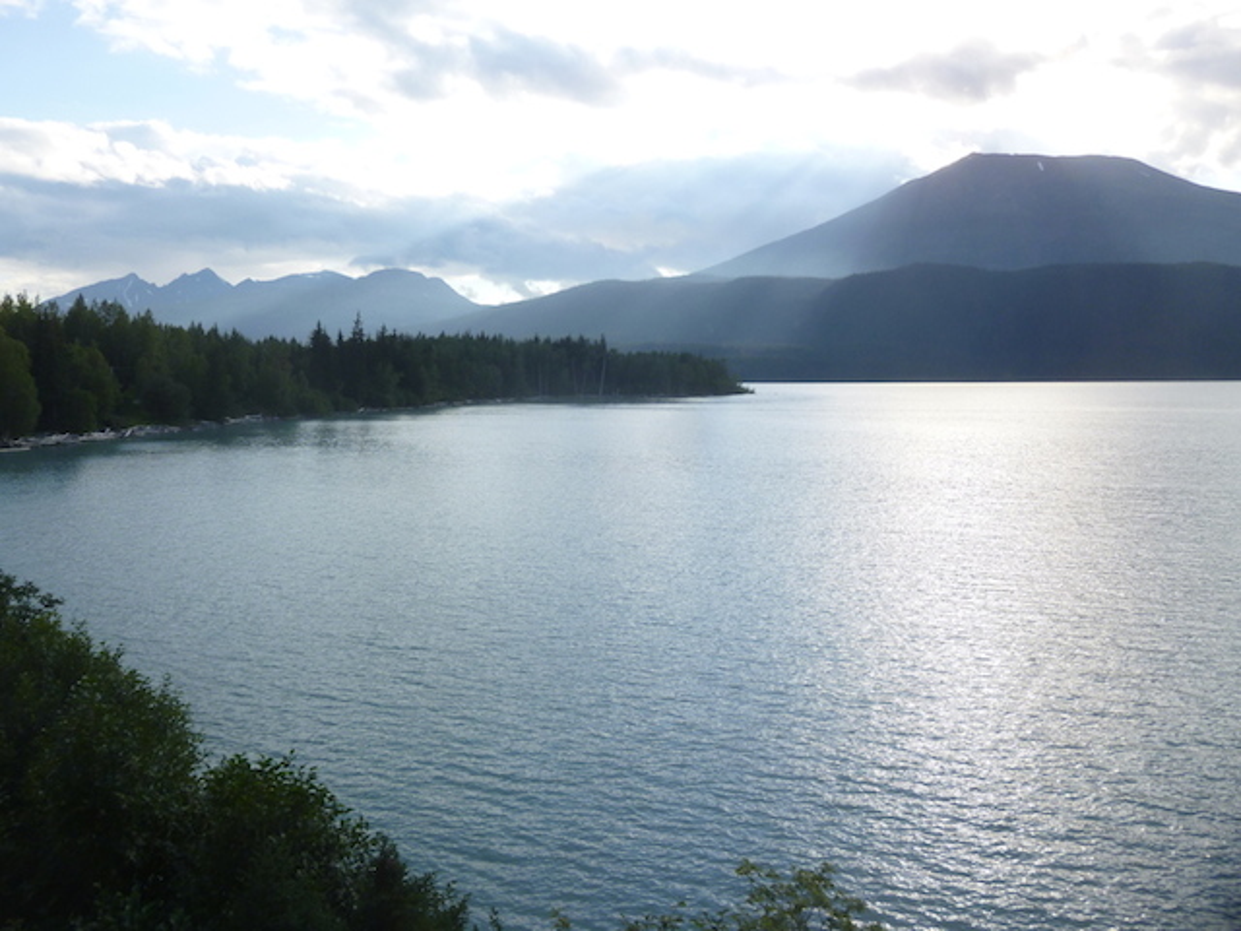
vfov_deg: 54.9
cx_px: 620
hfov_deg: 69.4
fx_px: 896
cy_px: 466
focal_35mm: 25
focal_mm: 4.5
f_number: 3.1
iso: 100
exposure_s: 1/500
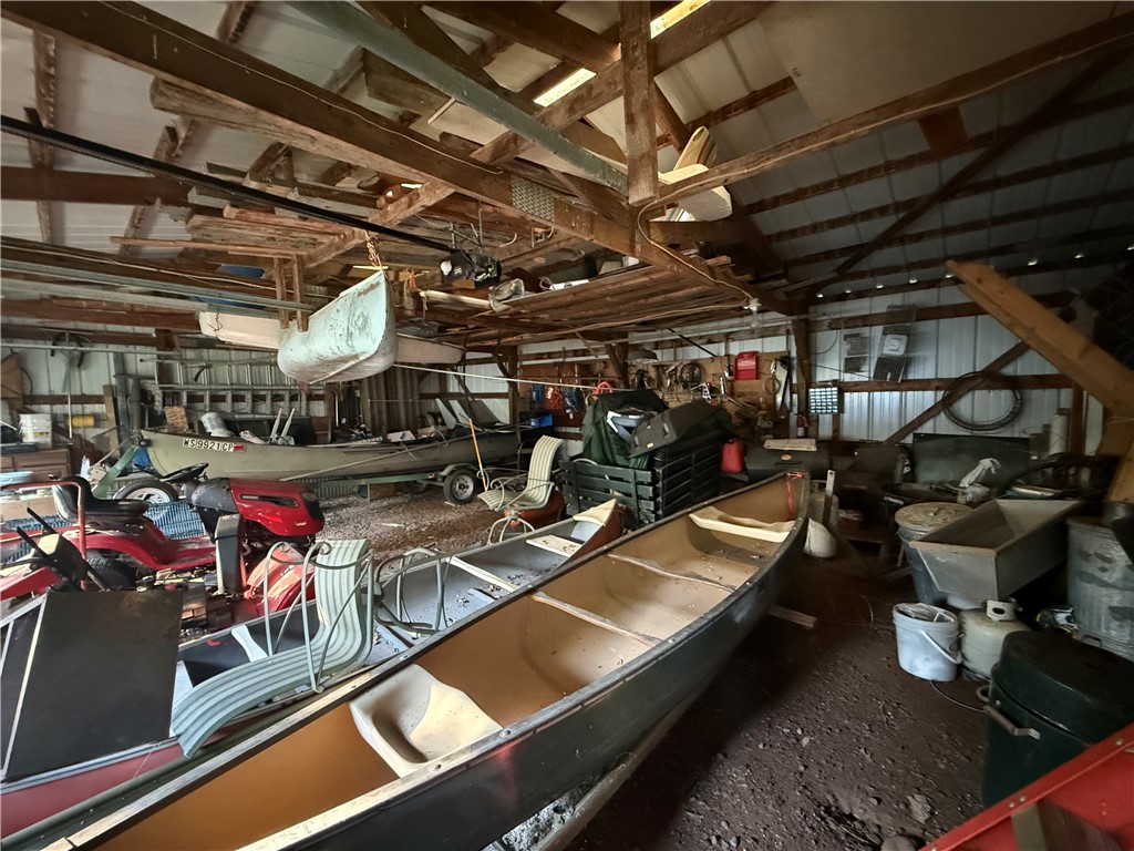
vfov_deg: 85.7
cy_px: 426
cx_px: 567
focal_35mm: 14
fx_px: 459
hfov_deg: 102.1
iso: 1600
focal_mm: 2.22
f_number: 2.2
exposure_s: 1/32
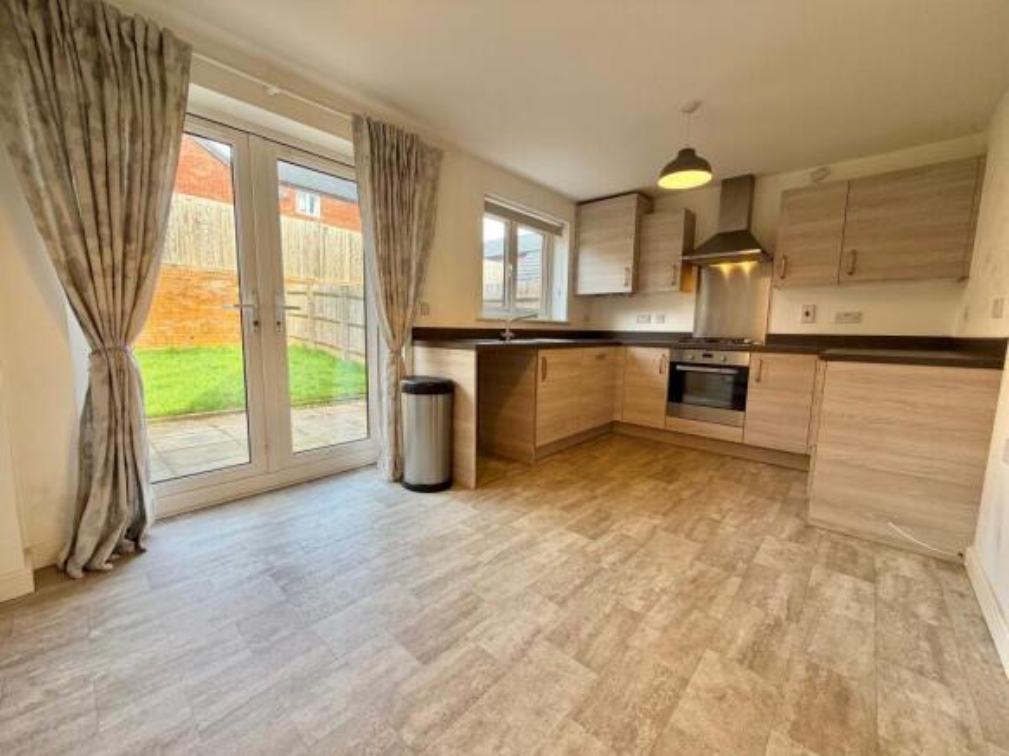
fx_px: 408
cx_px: 504
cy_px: 378
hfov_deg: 102.1
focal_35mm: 14
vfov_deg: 85.7
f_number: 2.2
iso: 100
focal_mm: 2.22
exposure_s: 1/121
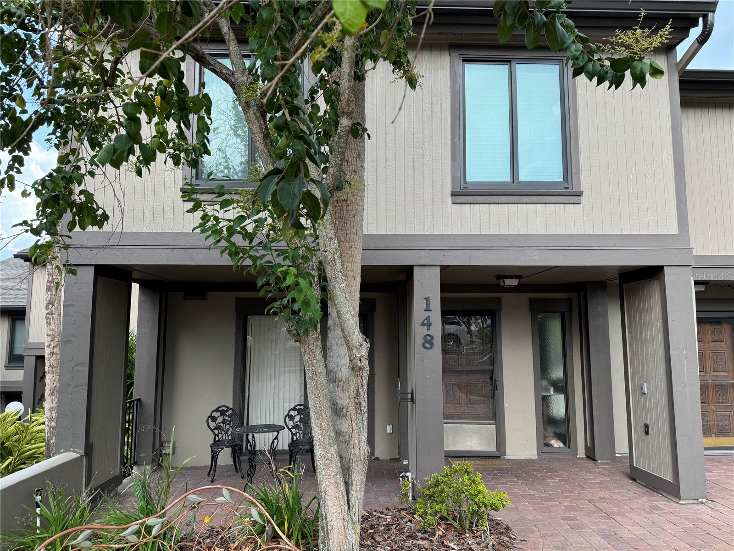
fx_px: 509
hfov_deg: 71.6
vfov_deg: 56.8
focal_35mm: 24
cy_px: 276
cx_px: 367
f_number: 1.78
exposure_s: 1/484
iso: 80
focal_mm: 6.76
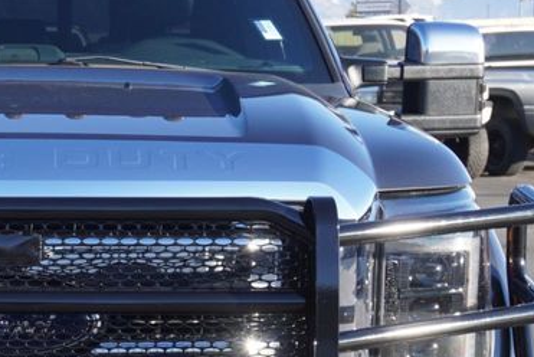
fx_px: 1535
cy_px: 324
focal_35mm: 103
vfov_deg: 13.2
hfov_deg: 19.1
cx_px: -17
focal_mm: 25
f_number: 6.3
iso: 100
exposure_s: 1/125
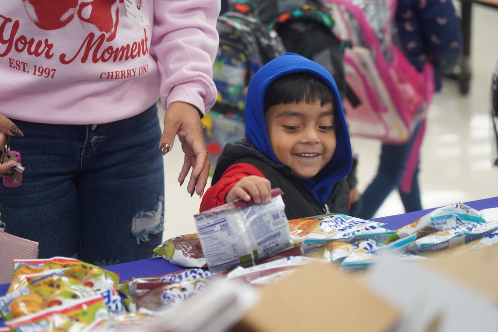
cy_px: 166
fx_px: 1453
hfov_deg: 19.5
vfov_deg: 13.0
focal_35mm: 105
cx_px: 249
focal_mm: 105
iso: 2000
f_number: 4
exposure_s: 1/160
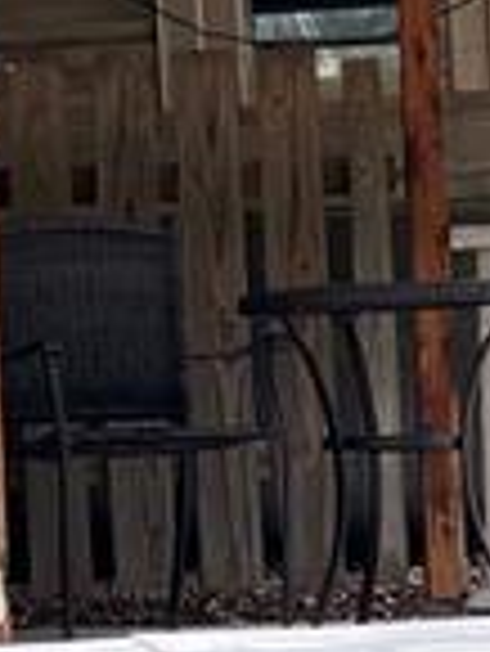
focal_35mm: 408
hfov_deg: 3.6
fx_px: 7689
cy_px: 90
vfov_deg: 4.8
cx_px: 36
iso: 50
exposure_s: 1/121
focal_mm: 9
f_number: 2.8
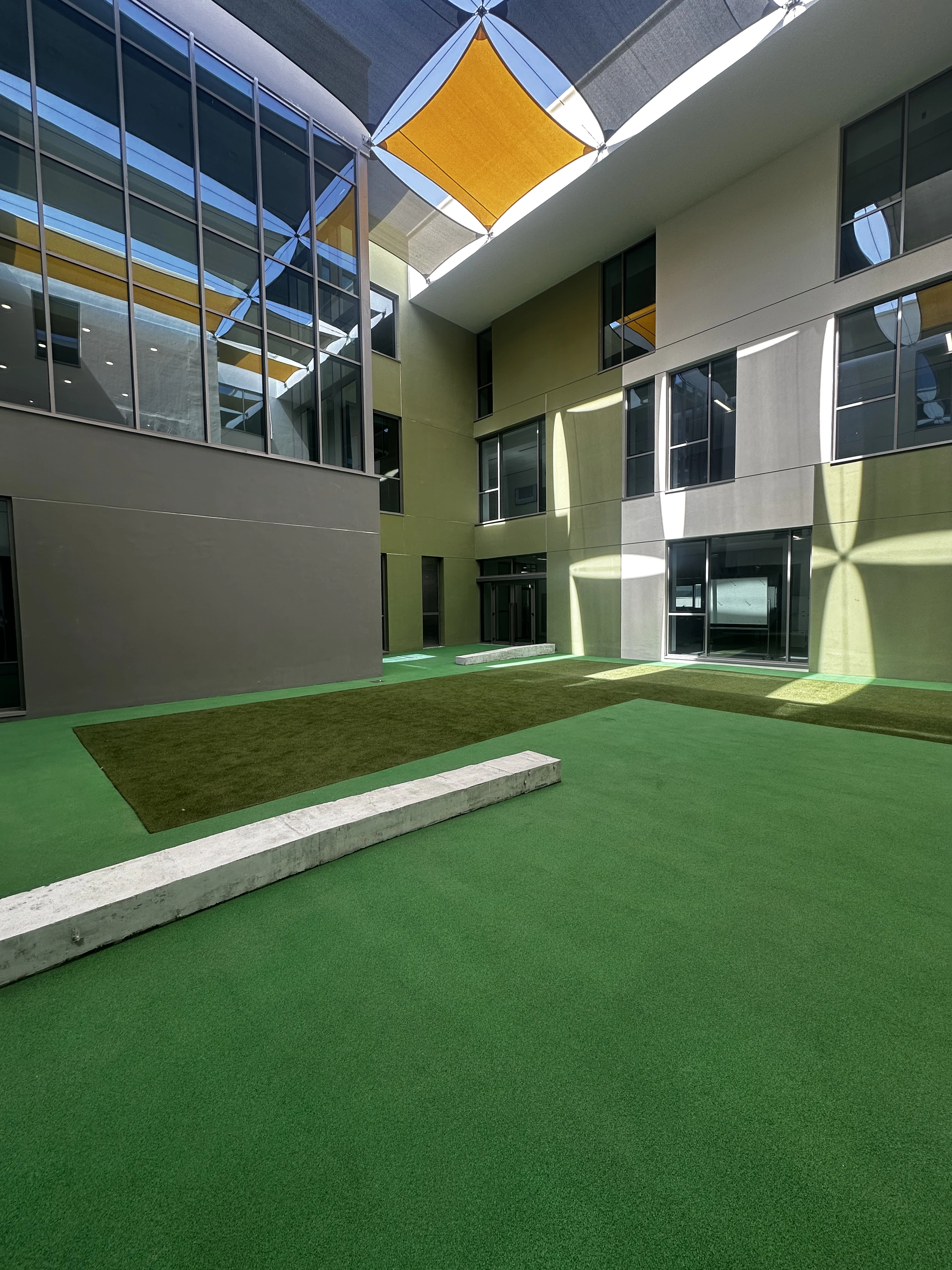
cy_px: 635
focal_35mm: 14
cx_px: 476
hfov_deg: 85.7
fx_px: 513
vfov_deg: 102.1
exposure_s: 1/190
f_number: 2.2
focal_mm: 2.22
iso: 40
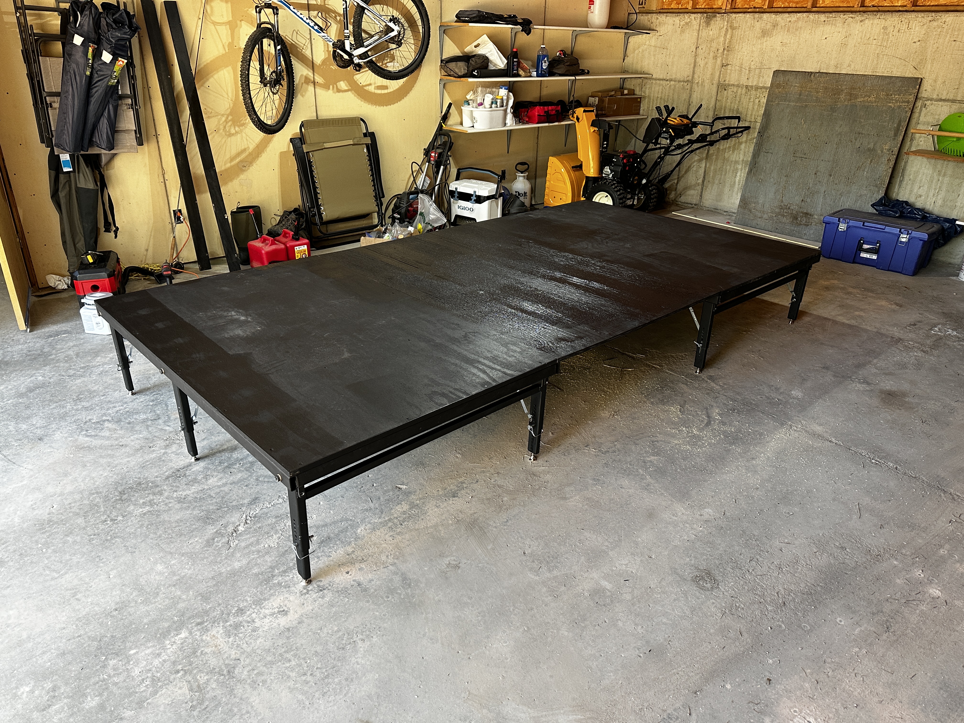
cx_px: 482
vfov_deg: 56.8
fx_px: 668
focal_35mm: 24
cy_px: 362
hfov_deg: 71.6
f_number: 1.78
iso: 200
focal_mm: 6.86
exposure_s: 1/121
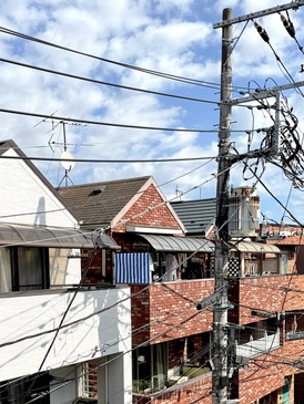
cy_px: 314
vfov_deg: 39.8
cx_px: 141
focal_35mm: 46
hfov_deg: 31.5
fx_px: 538
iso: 80
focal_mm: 6.76
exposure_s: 1/7937
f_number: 1.78
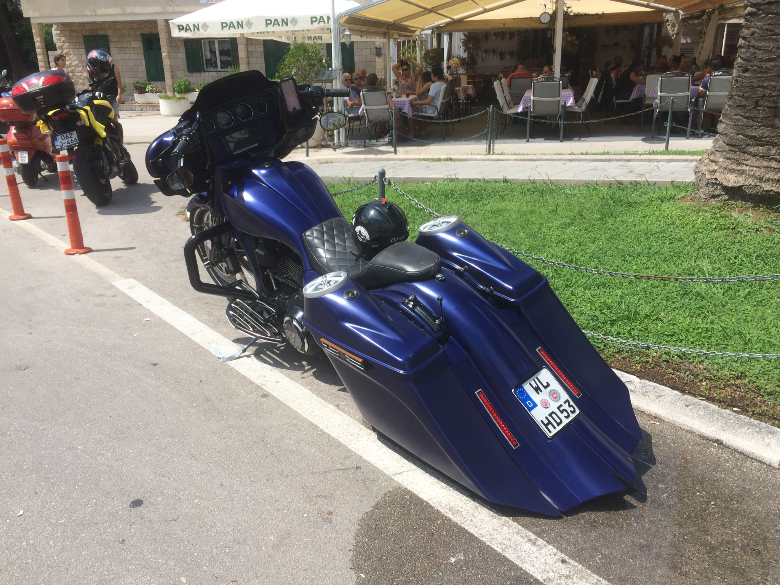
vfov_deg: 48.2
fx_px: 653
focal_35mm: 29
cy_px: 292
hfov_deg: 61.7
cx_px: 390
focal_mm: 4.15
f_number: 2.2
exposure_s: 1/2160
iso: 32
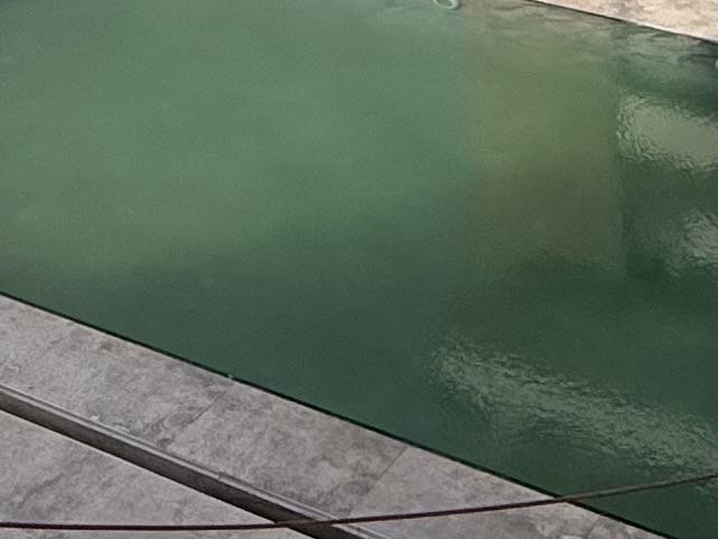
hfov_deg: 21.7
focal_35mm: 88
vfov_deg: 14.6
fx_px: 1826
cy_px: -457
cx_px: 645
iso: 50
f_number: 2.2
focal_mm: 2.22
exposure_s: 1/2611
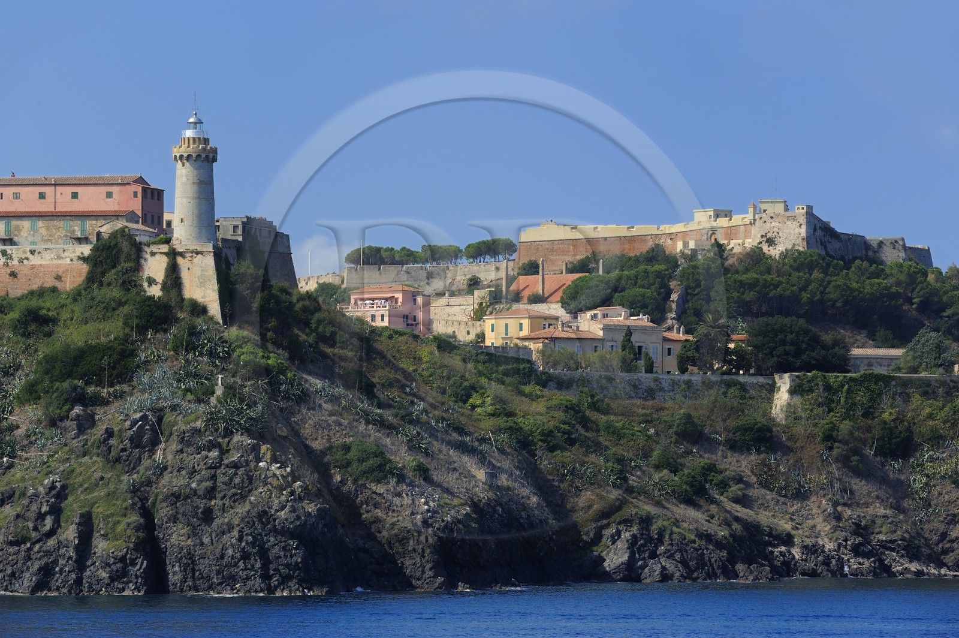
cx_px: 480
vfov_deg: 8.8
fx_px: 4126
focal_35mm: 155
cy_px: 319
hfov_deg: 13.3
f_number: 9
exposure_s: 1/320
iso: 200
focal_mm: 155
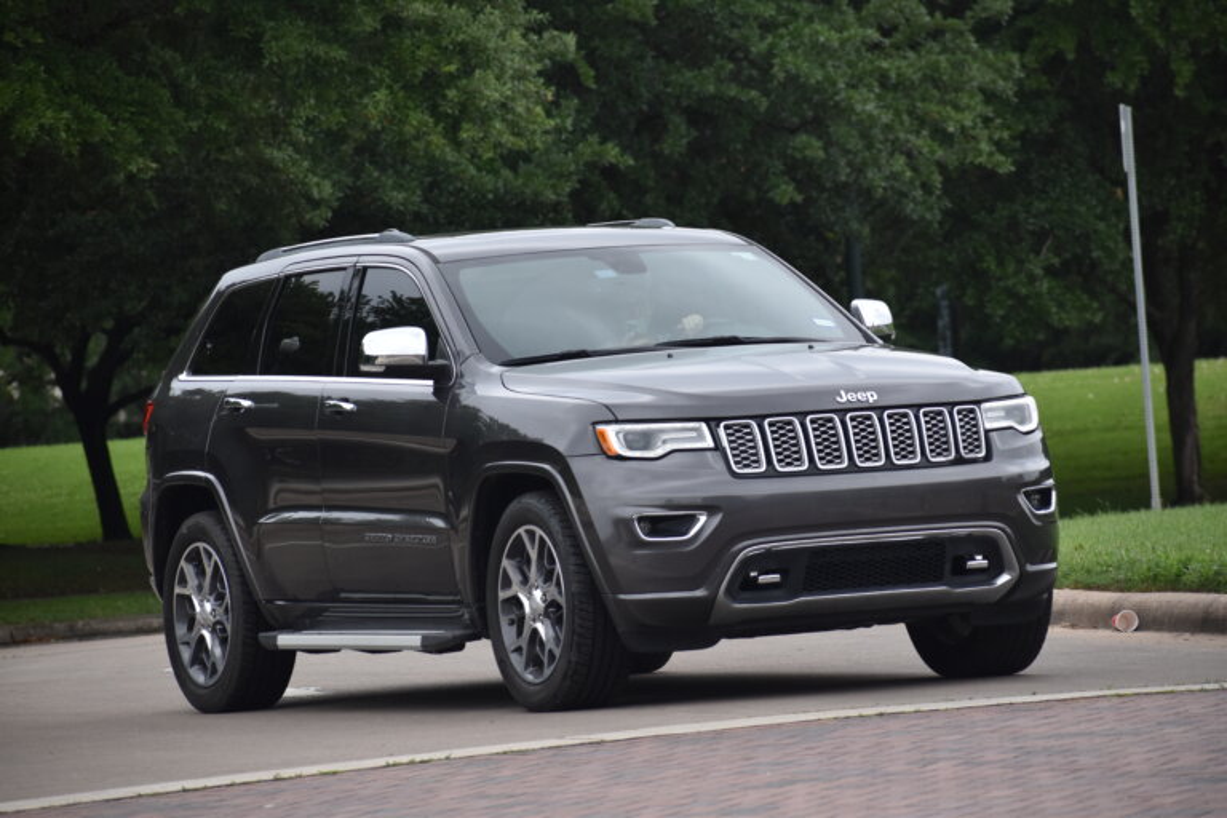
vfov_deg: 6.5
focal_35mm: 210
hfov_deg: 9.8
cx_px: 614
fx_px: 7157
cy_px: 409
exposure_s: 1/1600
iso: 400
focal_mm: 140
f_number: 5.6
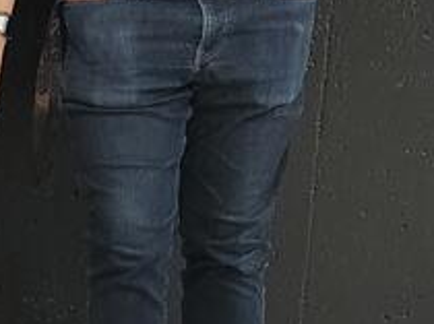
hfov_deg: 14.0
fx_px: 1565
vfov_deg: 11.7
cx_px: -355
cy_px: -22
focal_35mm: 125
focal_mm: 5.4
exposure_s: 1/120
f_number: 1.8
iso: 640
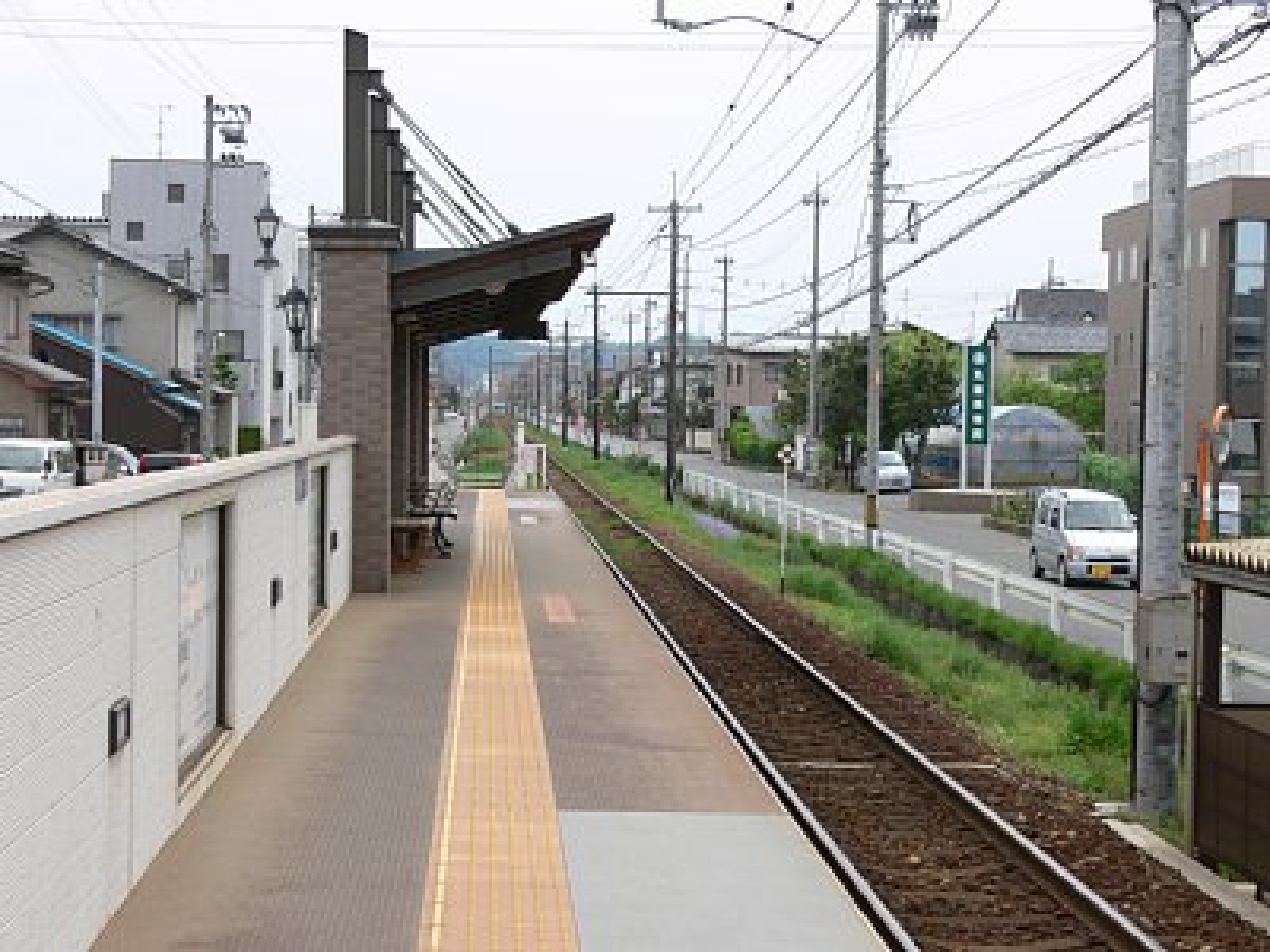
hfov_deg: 27.8
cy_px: 476
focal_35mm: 70
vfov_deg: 21.0
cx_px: 635
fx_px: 2568
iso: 80
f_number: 5.6
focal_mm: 14.8
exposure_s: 1/200
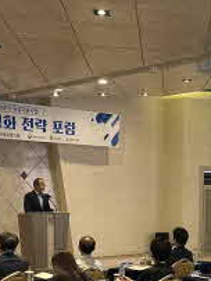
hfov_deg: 17.7
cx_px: 157
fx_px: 673
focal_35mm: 83
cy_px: 252
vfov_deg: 22.9
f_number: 1.78
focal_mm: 6.86
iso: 200
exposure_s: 1/60
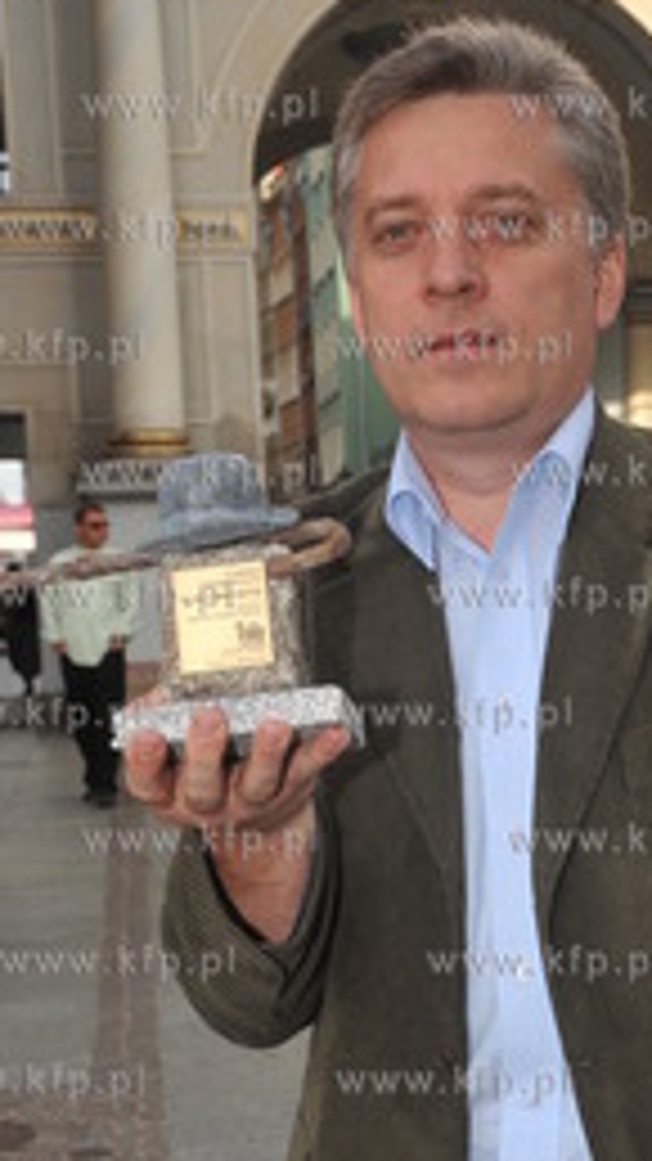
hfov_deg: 15.4
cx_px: 486
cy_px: 832
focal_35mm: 78
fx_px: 2399
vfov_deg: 26.9
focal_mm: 48
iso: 250
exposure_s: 1/160
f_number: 11
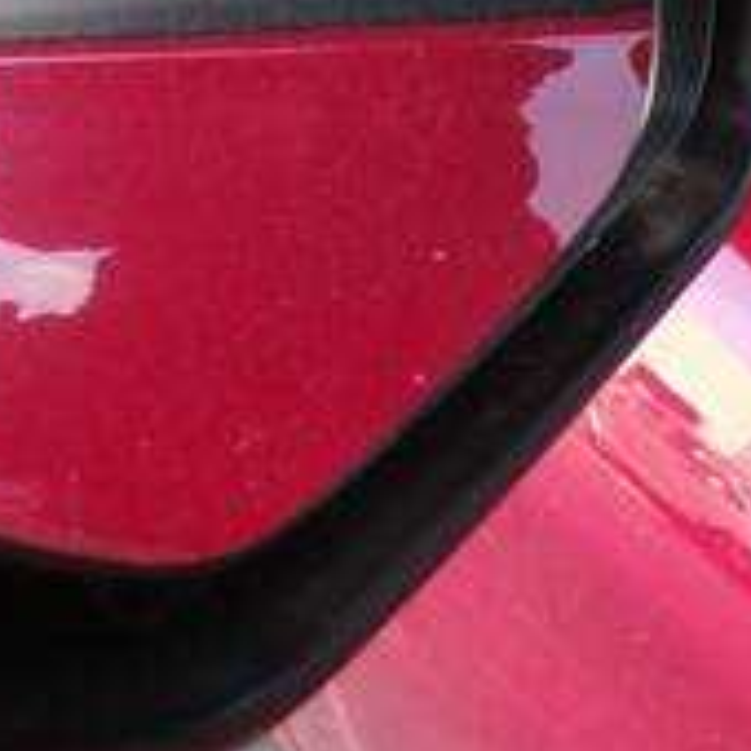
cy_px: 146
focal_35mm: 60
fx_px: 1473
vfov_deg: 28.0
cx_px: 508
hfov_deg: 28.4
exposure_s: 1/58
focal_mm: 4.3
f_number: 3
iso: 100
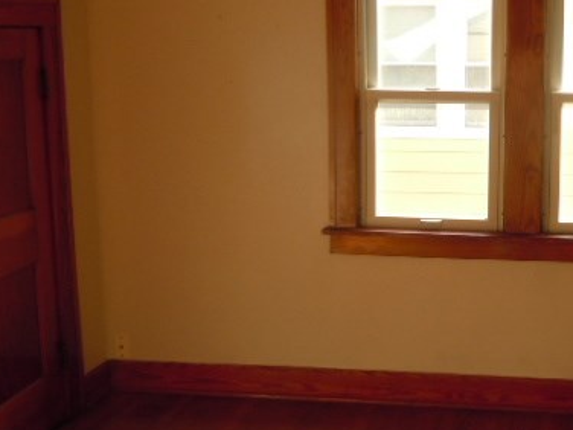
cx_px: 453
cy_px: 183
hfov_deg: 36.3
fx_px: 844
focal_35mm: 51
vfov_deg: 28.5
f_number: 3.5
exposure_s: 1/125
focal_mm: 5.4
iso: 200
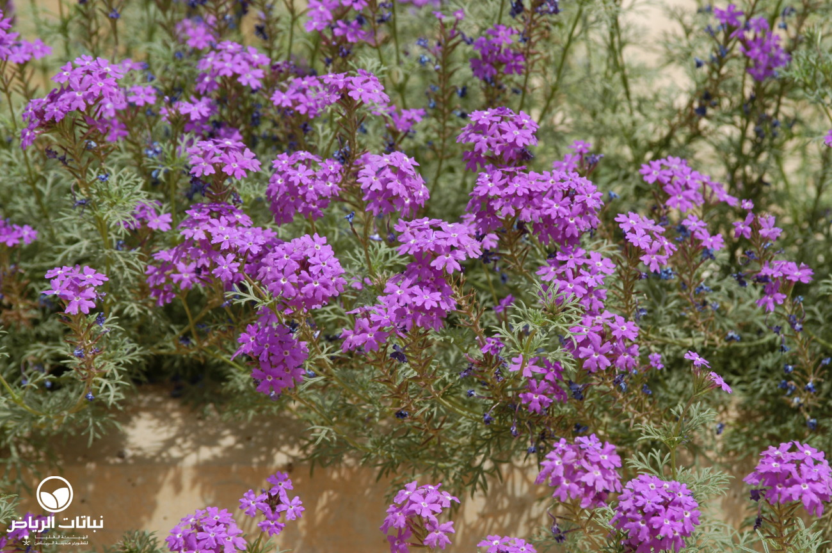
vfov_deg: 8.7
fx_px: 3636
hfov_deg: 13.1
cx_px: 416
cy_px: 276
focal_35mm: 158
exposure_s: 1/350
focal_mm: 105
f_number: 8
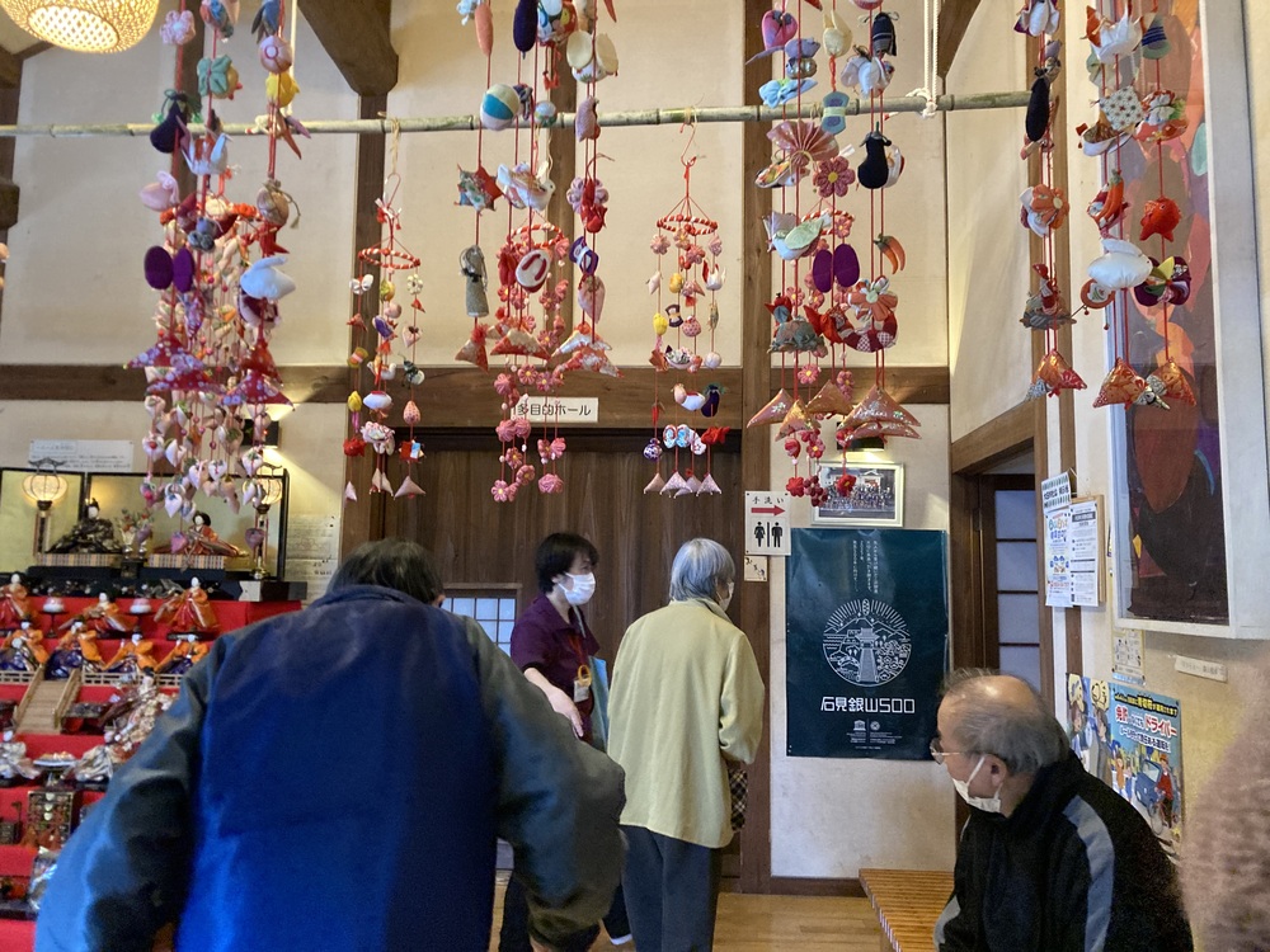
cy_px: 476
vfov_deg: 49.7
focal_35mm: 28
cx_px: 635
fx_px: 1027
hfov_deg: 63.4
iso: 320
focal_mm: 3.99
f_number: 1.8
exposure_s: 1/30
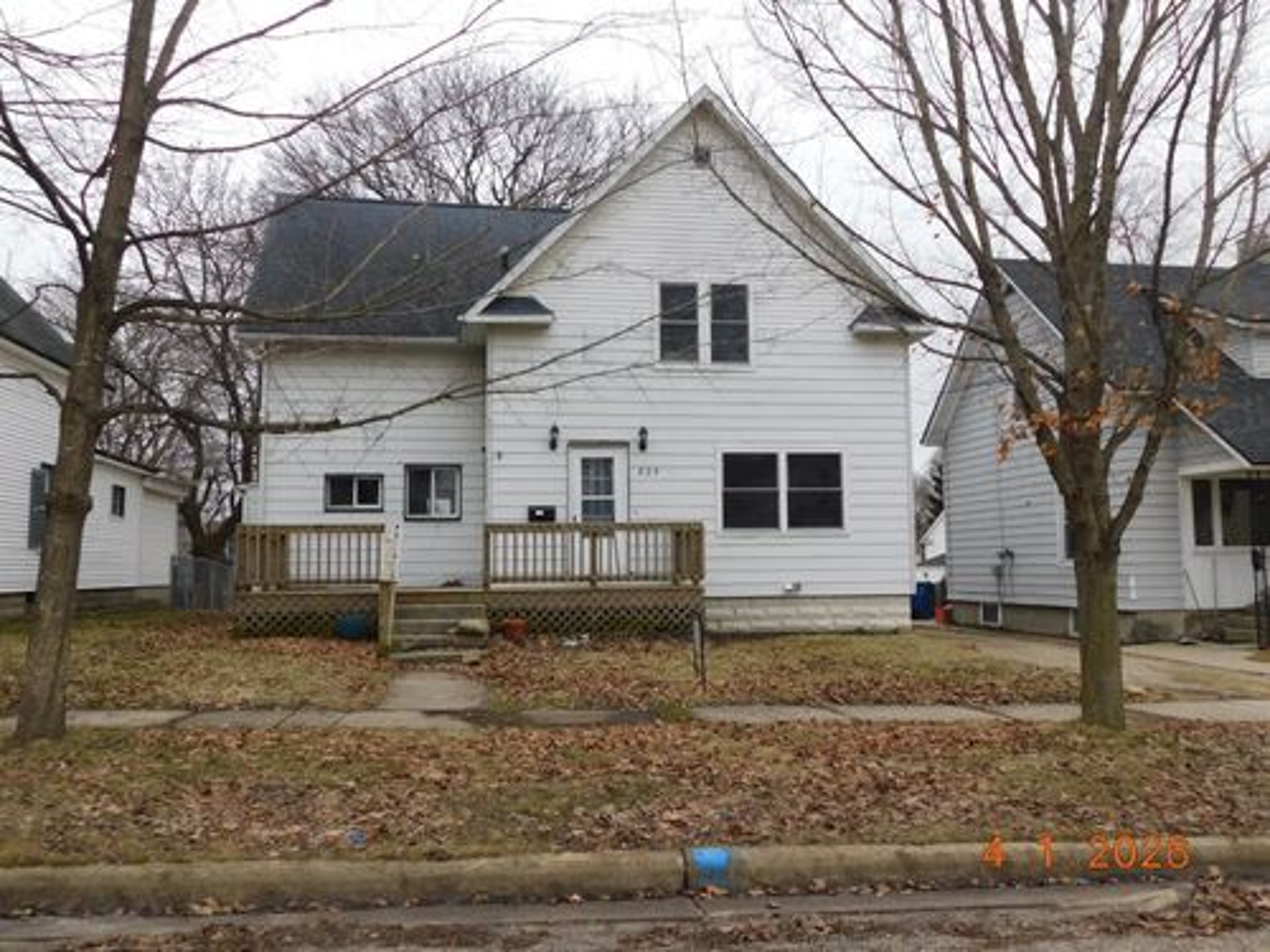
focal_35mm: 30
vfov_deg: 46.8
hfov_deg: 60.0
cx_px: 635
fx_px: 1101
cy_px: 476
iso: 125
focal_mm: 5.3
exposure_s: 1/500
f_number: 3.2
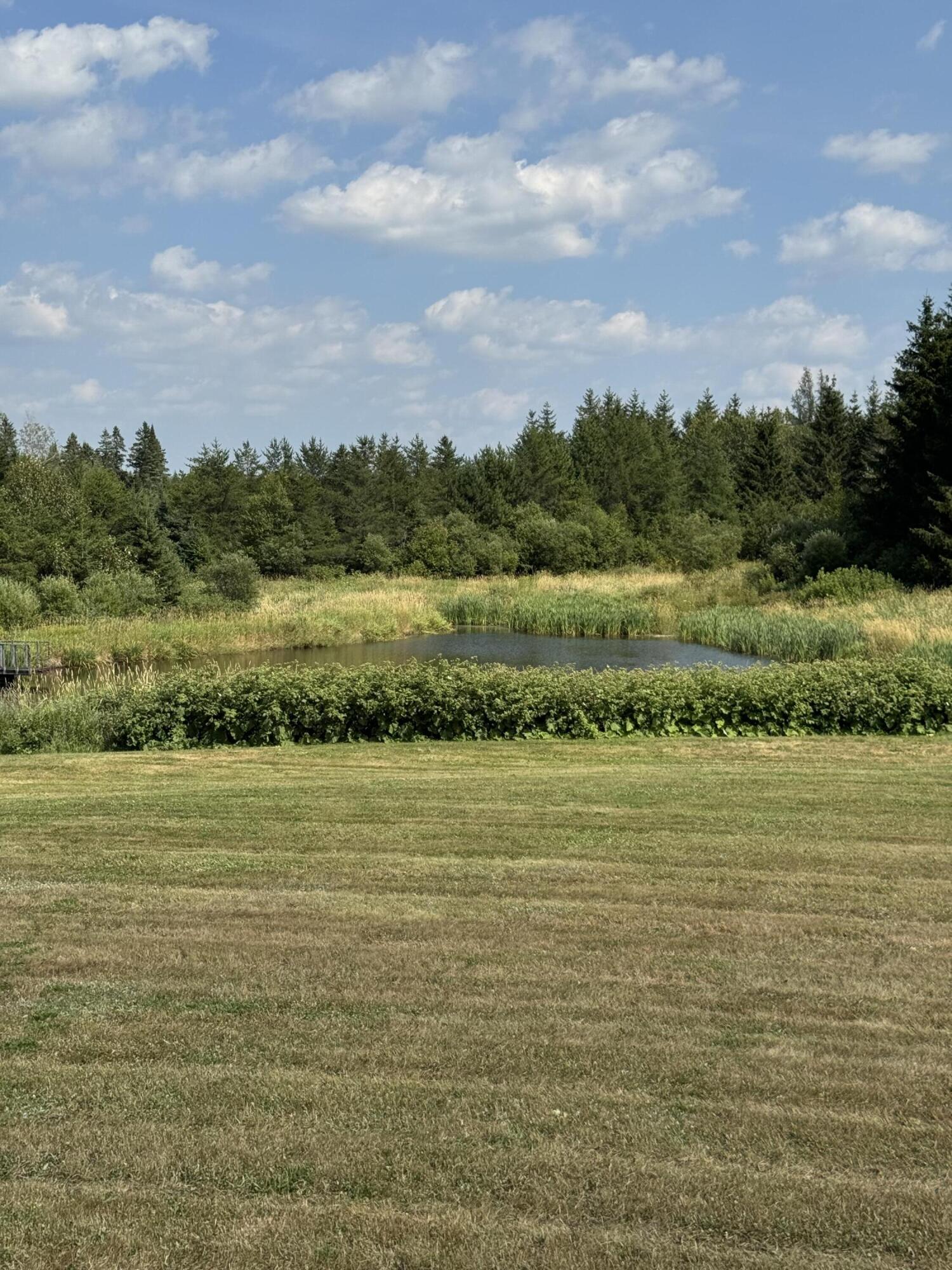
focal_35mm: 48
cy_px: 635
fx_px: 1760
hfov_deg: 30.3
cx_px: 476
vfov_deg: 39.7
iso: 80
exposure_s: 1/5376
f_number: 1.78
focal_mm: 6.76
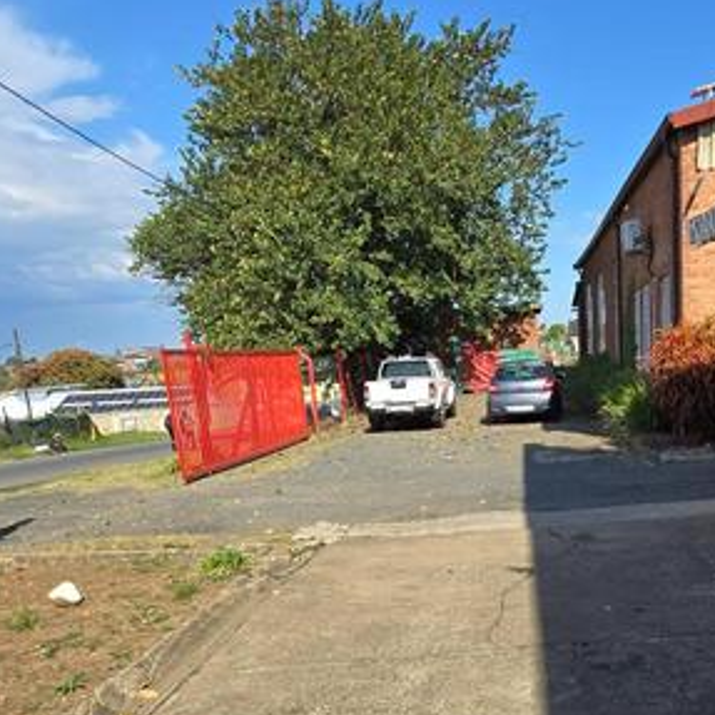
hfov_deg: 50.5
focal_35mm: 32
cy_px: 533
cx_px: 451
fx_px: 748
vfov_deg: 49.2
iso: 50
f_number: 2.2
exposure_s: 1/1814
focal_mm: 2.2
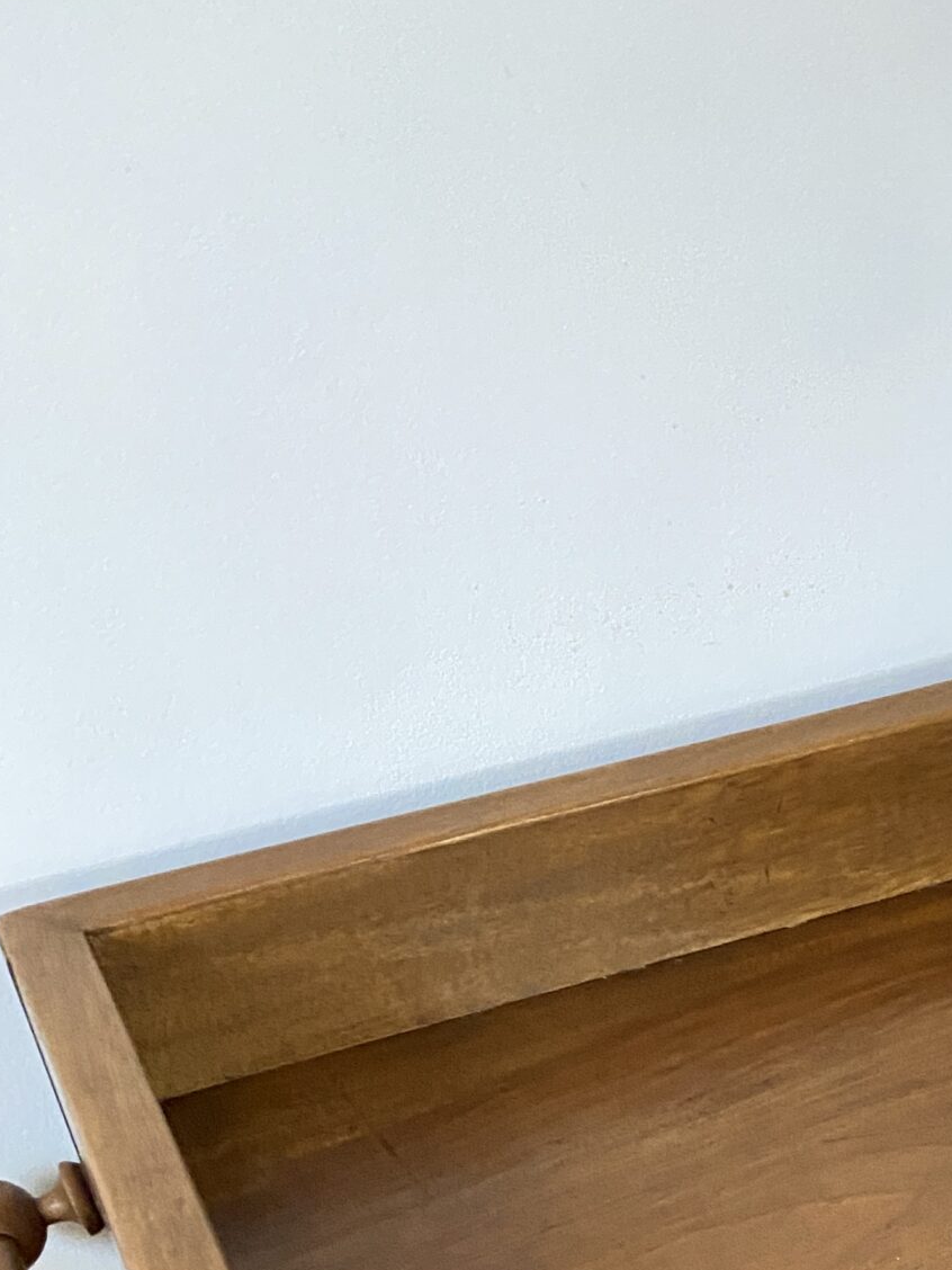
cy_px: 1323
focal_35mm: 59
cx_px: 1071
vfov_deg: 30.0
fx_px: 2163
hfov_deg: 23.2
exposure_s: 1/25
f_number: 1.8
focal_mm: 4.25
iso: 640
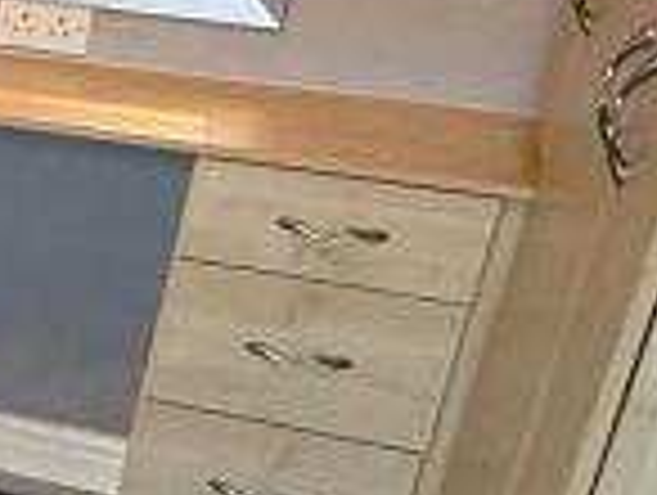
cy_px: 360
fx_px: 1863
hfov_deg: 14.4
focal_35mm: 98
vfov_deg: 15.1
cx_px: -850
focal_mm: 2.22
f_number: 2.2
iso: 250
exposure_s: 1/100
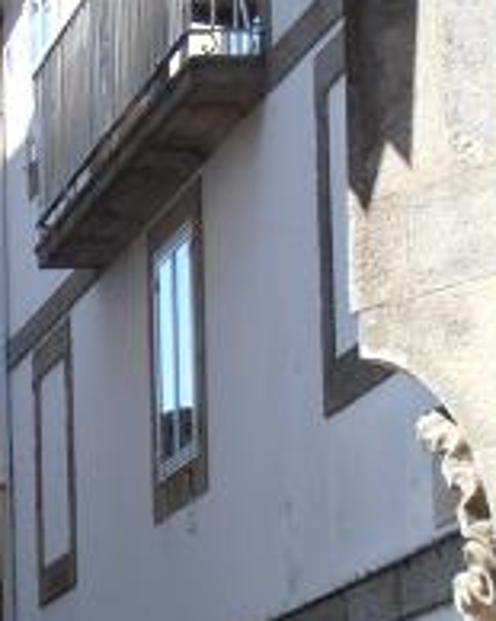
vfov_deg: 8.2
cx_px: -208
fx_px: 4297
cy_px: 599
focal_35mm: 234
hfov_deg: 6.5
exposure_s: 1/200
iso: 80
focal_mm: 15.51
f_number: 5.1
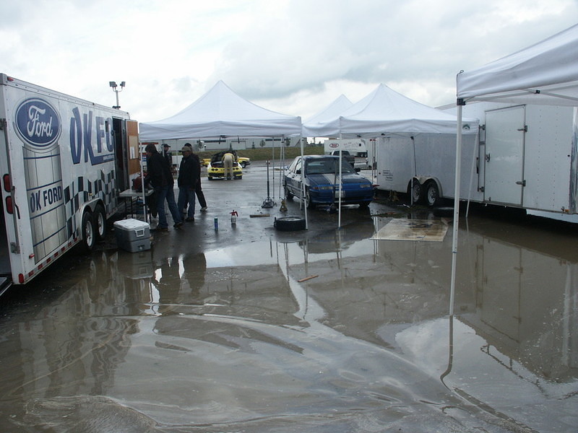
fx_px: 484
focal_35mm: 29
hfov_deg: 61.7
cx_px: 289
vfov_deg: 48.2
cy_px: 216
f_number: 6.7
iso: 100
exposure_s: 1/250
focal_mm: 7.7
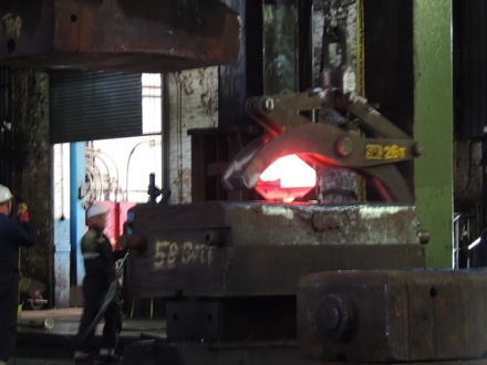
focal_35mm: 155
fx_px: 2181
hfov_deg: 12.7
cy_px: 182
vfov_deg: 9.6
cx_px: 244
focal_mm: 27.6
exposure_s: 1/8
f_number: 4.4
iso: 800
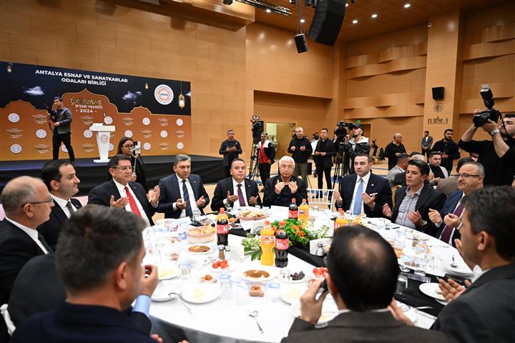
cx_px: 258
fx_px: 343
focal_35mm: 24
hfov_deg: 73.7
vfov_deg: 53.1
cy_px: 172
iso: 6400
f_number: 2.8
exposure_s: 1/320
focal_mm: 24
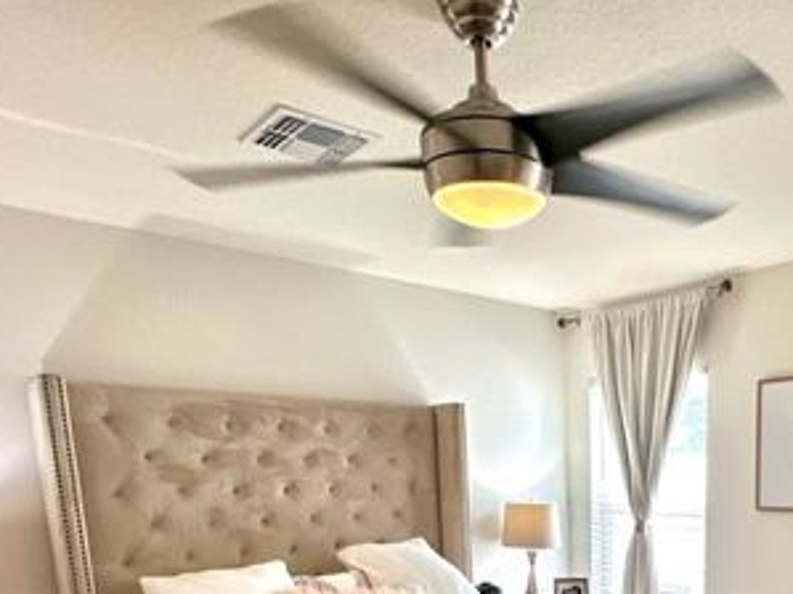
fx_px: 756
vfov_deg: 37.1
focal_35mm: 33
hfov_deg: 52.3
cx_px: 619
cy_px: 628
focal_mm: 2.22
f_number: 2.2
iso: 125
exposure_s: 1/60
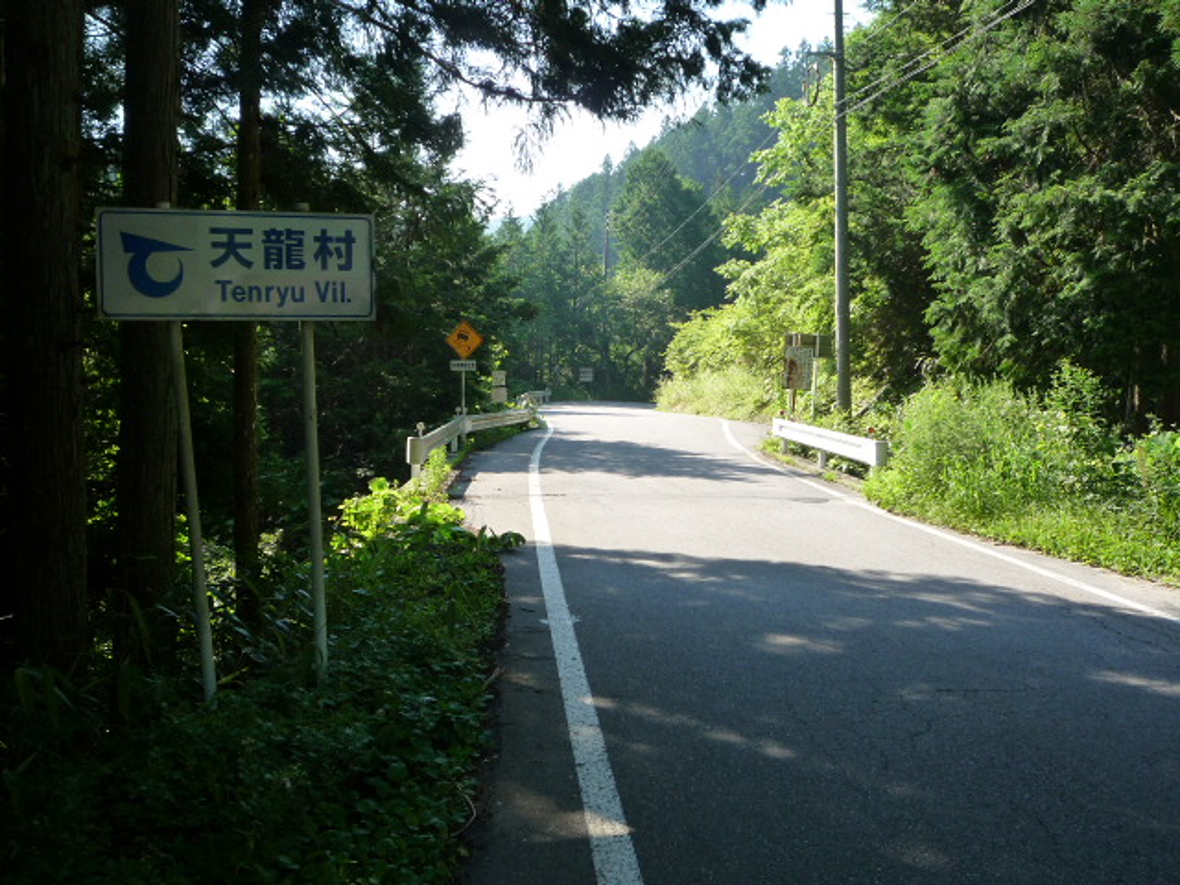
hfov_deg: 55.4
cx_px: 590
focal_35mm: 33
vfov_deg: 42.9
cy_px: 442
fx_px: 1125
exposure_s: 1/250
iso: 160
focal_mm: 5.8
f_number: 3.6
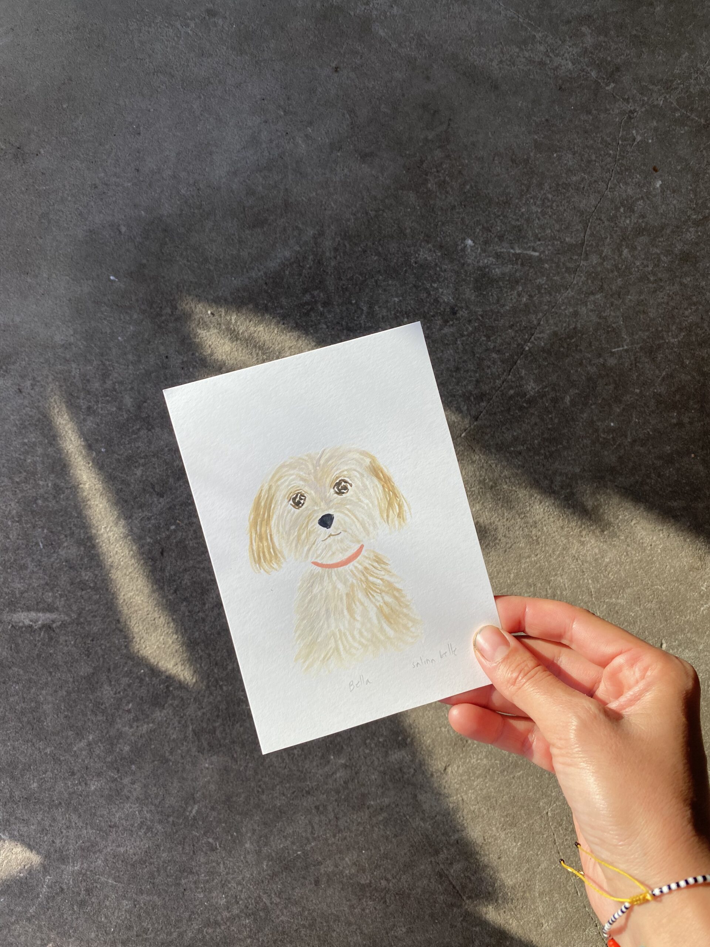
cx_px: 355
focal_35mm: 26
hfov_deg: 53.1
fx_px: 711
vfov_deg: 67.3
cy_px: 474
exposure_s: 1/1727
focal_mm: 4.25
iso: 32
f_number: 1.8
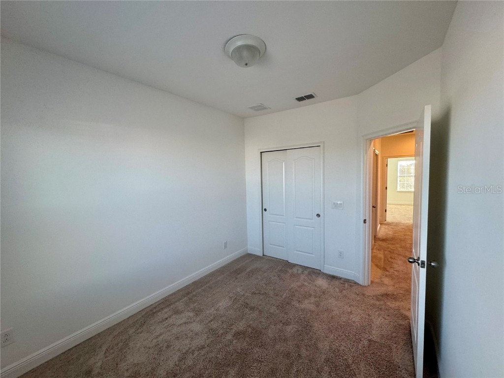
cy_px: 189
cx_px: 252
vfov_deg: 85.7
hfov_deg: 102.1
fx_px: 204
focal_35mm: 14
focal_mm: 2.22
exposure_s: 1/120
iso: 160
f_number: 2.2
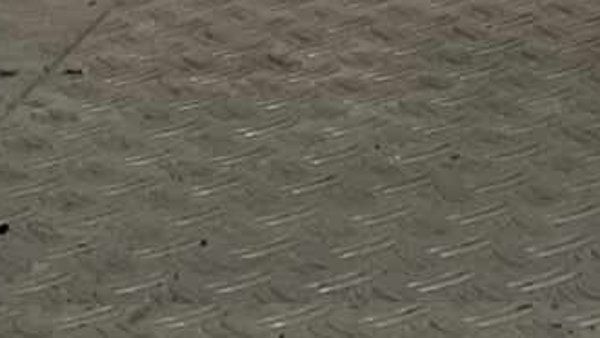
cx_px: 1202
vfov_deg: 4.8
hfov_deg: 8.4
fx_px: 3900
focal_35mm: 245
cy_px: -512
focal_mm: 3
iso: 16
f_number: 1.8
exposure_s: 1/338
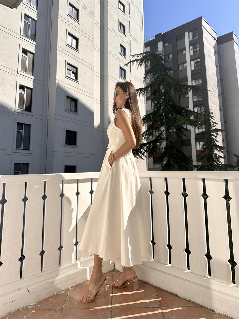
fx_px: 221
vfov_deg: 71.6
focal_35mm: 24
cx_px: 120
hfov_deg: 56.8
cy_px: 160
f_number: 1.78
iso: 80
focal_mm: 6.86
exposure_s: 1/7042
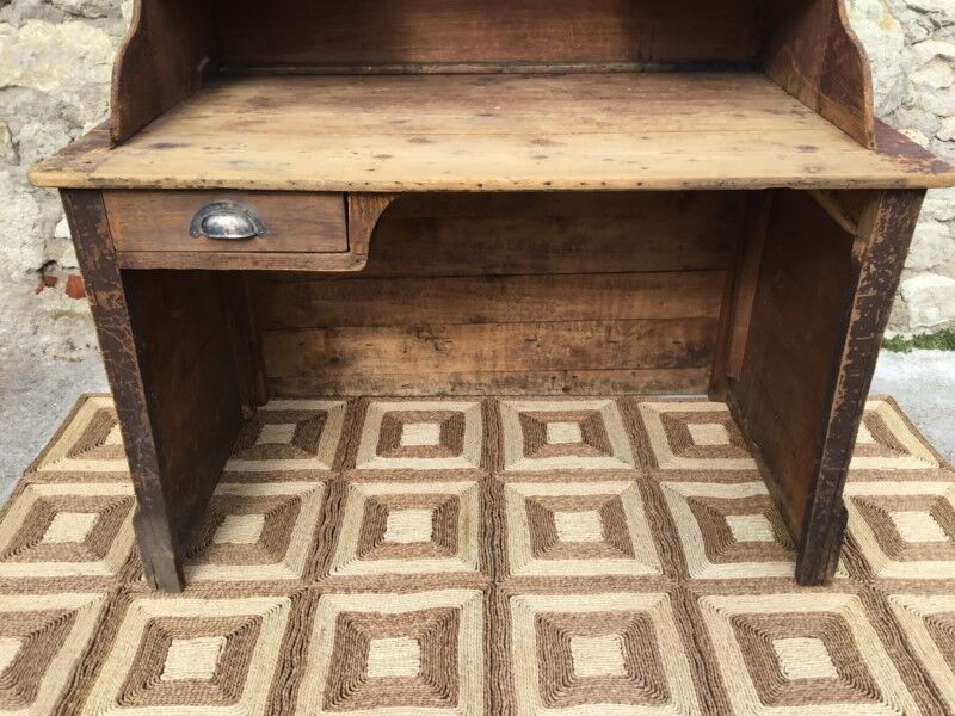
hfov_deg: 58.4
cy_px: 358
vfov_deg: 45.4
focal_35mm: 31
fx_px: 855
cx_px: 478
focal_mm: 3.3
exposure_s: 1/388
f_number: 2.4
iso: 25
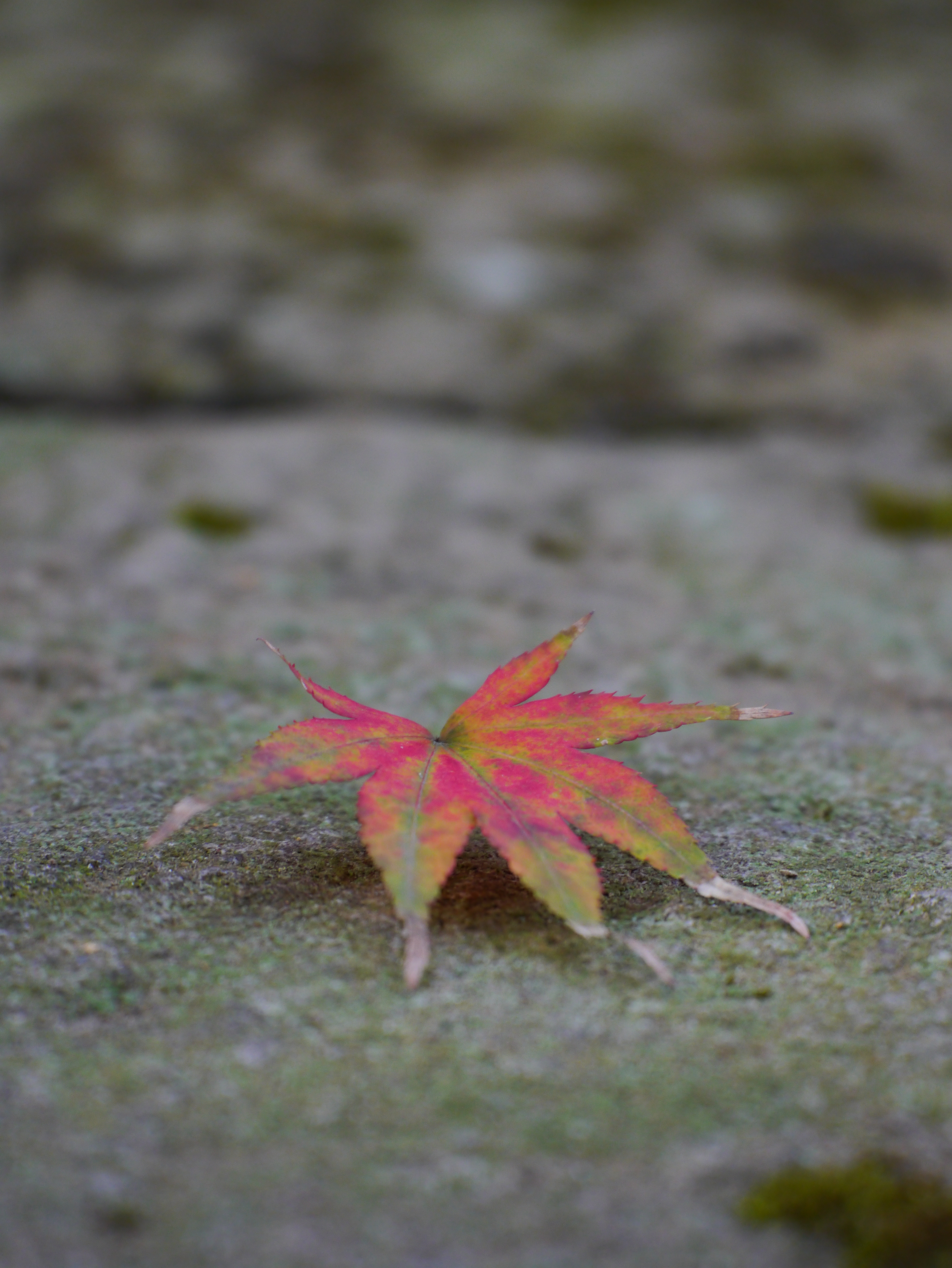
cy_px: 634
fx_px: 12825
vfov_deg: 5.7
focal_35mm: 350
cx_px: 476
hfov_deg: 4.3
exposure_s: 1/125
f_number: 5.6
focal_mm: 175
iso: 400
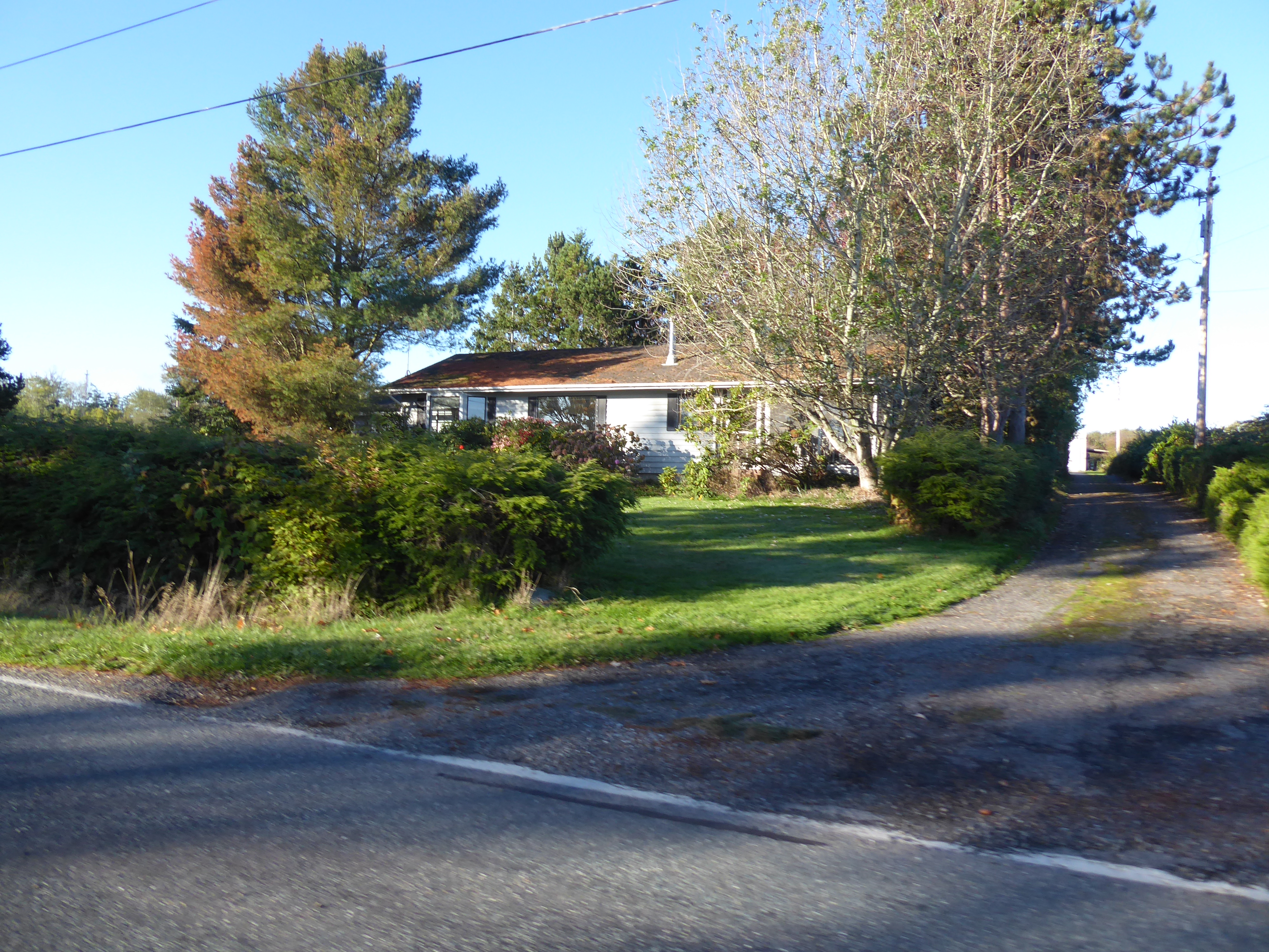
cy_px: 476
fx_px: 916
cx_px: 634
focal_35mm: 25
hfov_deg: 69.4
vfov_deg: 54.9
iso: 100
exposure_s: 1/250
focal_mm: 4.3
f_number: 3.3
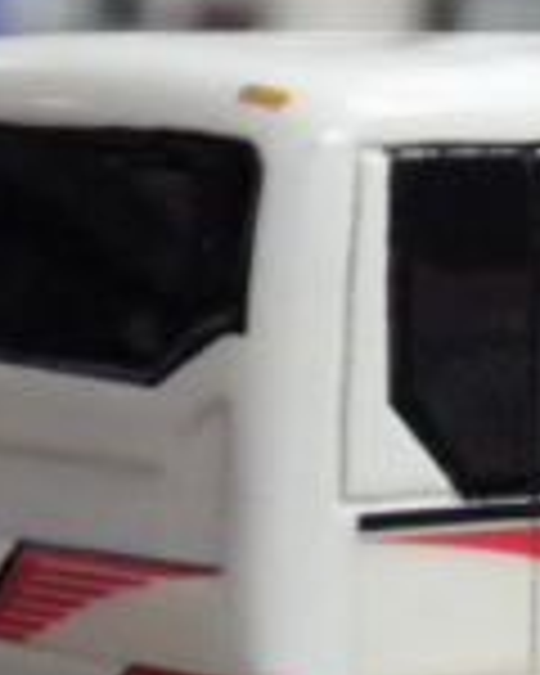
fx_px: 4914
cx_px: 742
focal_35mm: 246
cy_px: 724
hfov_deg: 6.2
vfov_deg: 7.8
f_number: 4
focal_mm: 10.7
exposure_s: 1/50
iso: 800
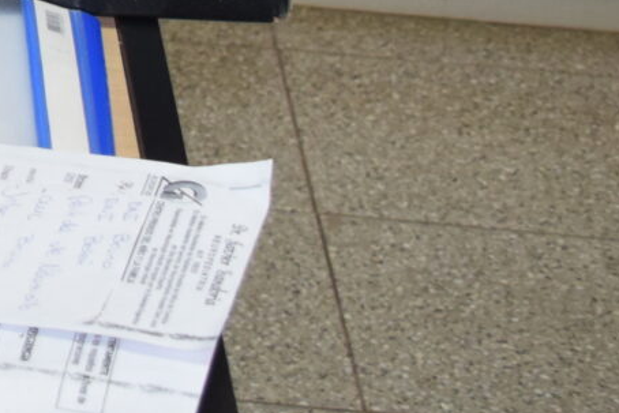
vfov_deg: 6.4
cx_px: -1031
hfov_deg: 8.8
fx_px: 3491
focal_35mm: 203
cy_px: -685
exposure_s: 1/125
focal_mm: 24
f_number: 5.6
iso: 800
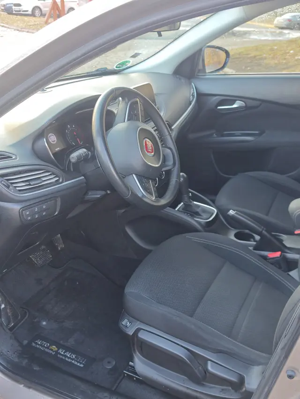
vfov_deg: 52.6
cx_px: 150
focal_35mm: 35
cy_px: 200
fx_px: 404
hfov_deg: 40.7
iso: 80
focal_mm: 8.72
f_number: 2
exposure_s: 1/57.3
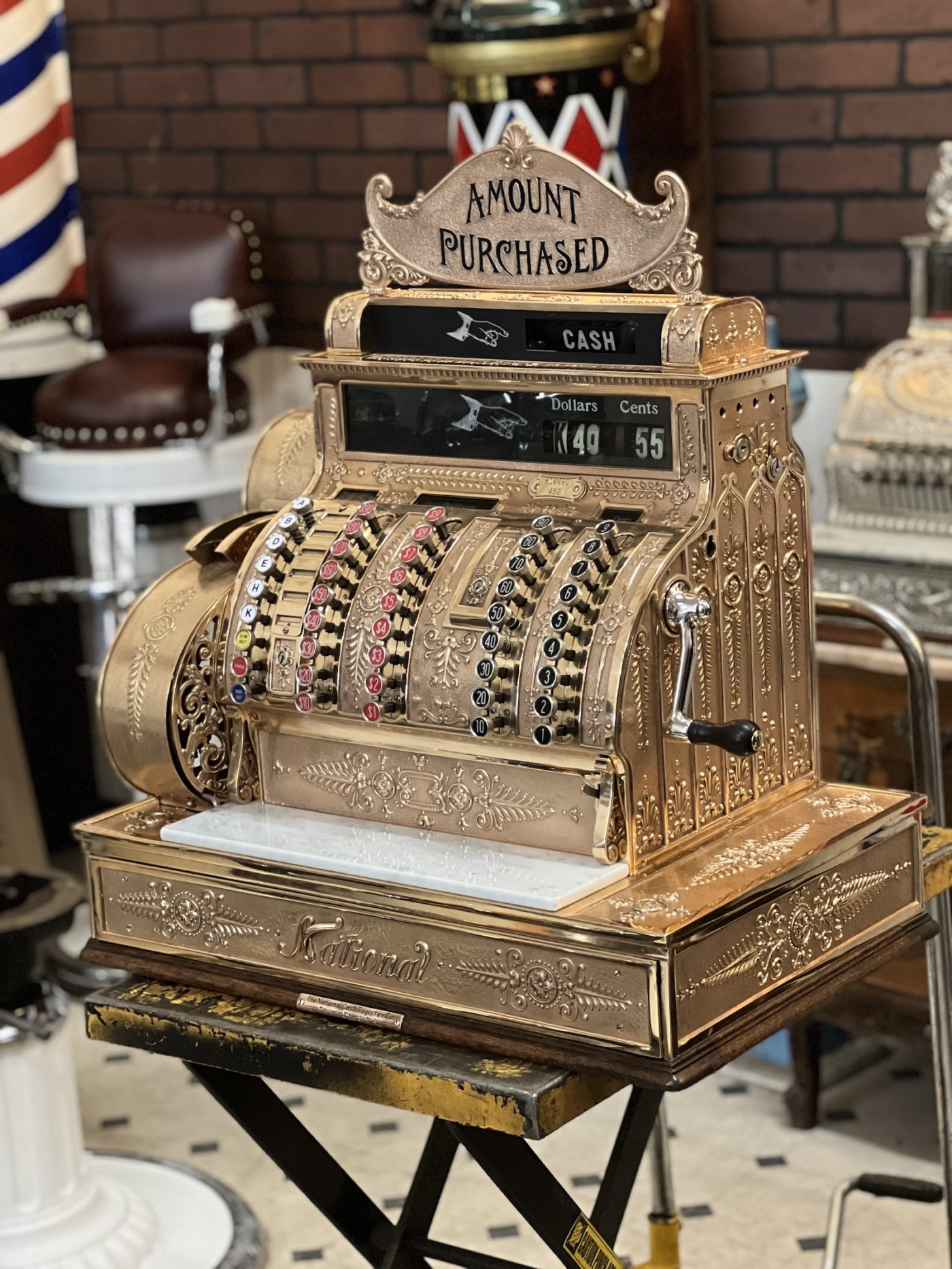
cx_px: 476
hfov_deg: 19.1
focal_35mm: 77
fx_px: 2823
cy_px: 634
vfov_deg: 25.3
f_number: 2.8
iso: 500
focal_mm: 9
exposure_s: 1/24
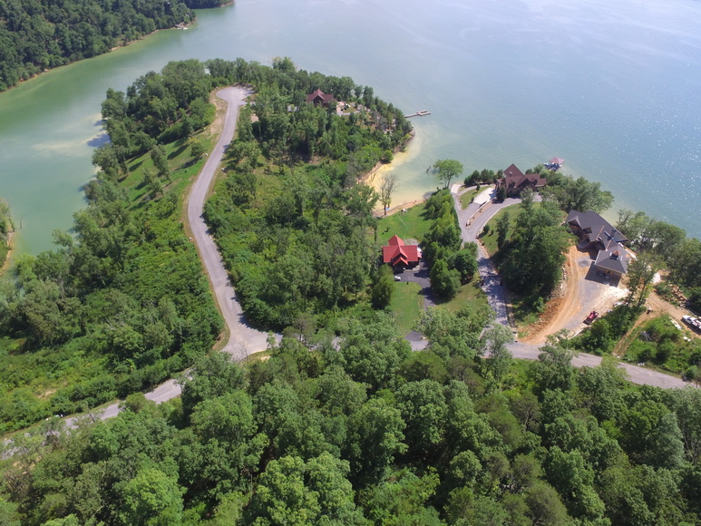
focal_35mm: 20
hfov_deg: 81.7
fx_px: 405
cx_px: 350
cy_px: 263
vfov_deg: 66.0
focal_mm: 3.61
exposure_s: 1/770
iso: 100
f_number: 2.8
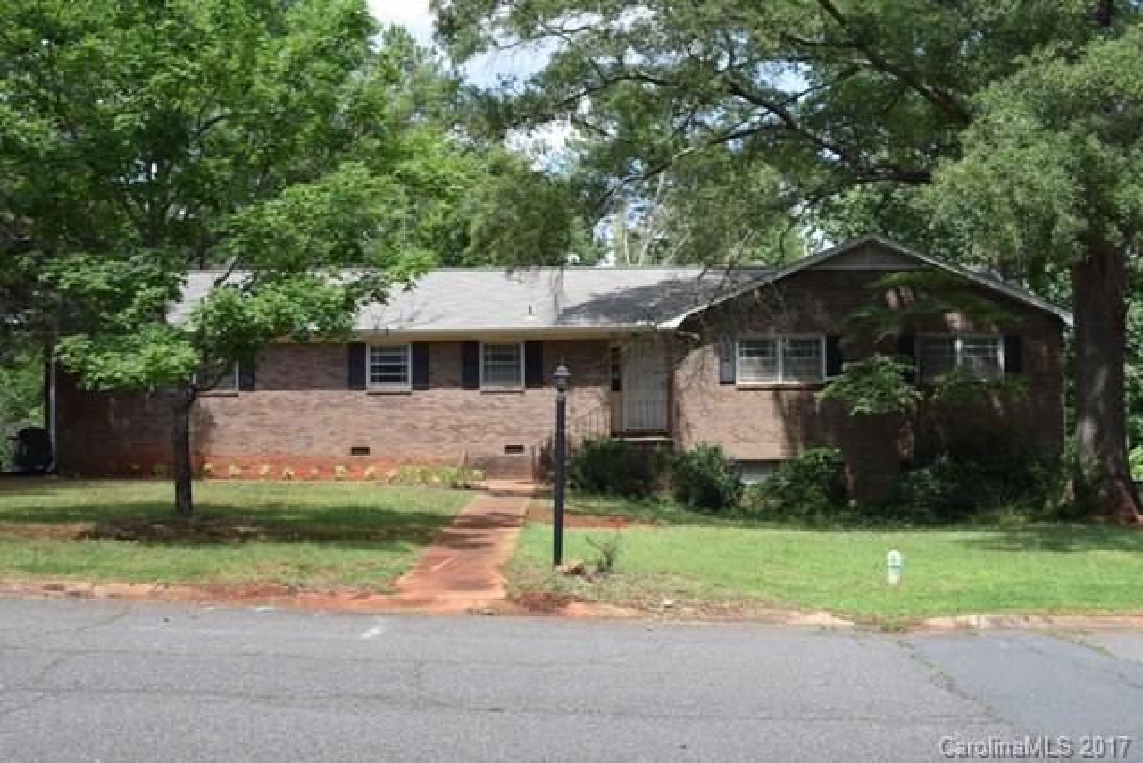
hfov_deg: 46.4
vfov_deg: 31.9
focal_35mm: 42
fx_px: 1334
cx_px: 572
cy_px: 382
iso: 200
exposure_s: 1/250
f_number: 8
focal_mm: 28
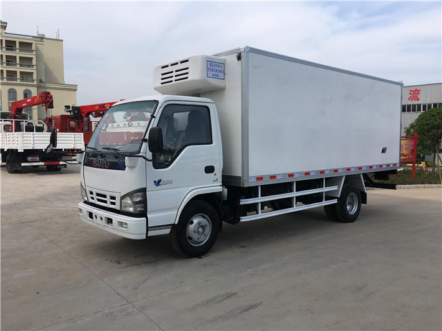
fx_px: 370
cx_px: 221
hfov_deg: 61.7
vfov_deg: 48.2
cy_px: 166
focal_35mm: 29
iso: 25
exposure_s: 1/1399
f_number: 2.2
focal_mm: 4.15
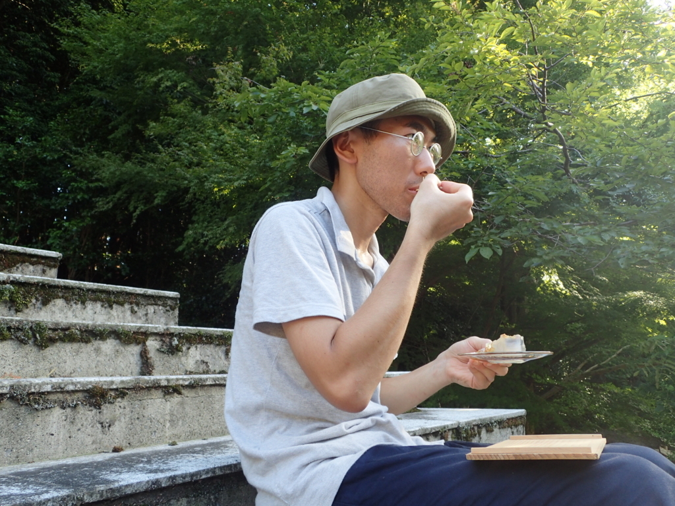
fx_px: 585
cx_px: 338
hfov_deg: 60.0
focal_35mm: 30
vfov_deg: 46.8
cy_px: 253
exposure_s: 1/60
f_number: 3.2
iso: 100
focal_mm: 5.5
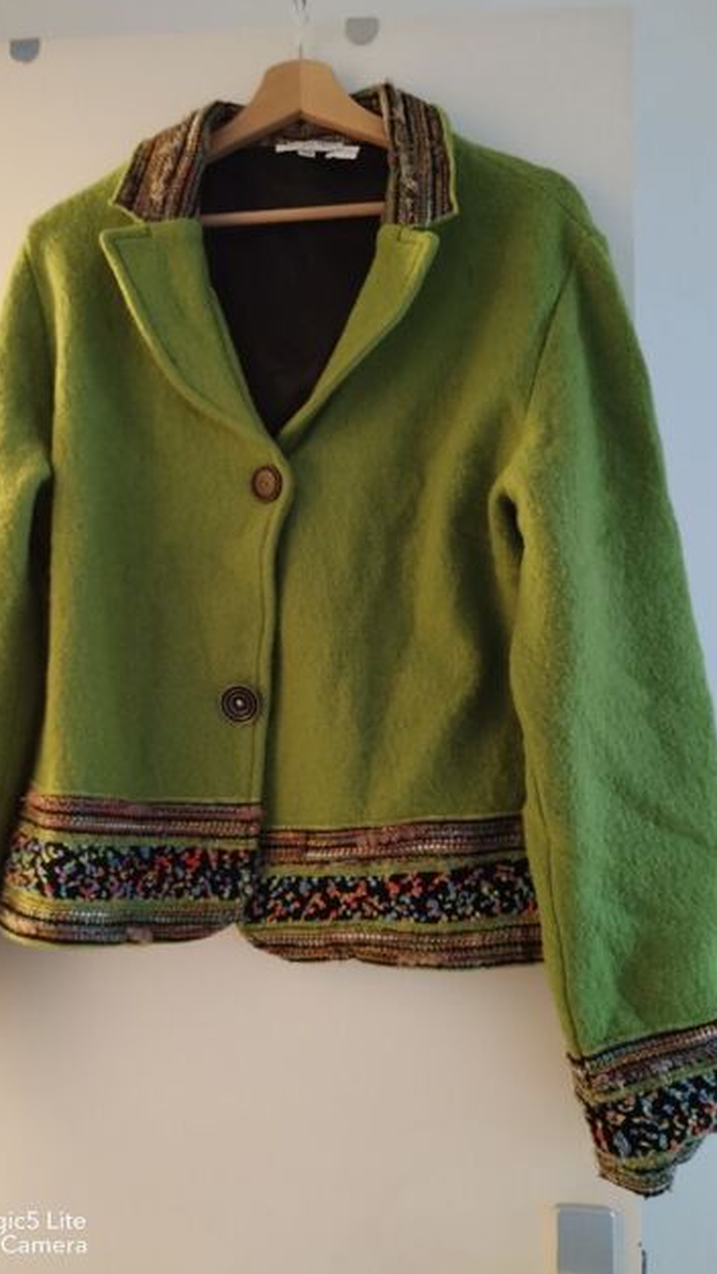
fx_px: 979
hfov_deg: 39.9
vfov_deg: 66.0
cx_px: 267
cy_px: 630
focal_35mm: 29
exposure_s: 1/16.7
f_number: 1.8
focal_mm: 4.75
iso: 2668
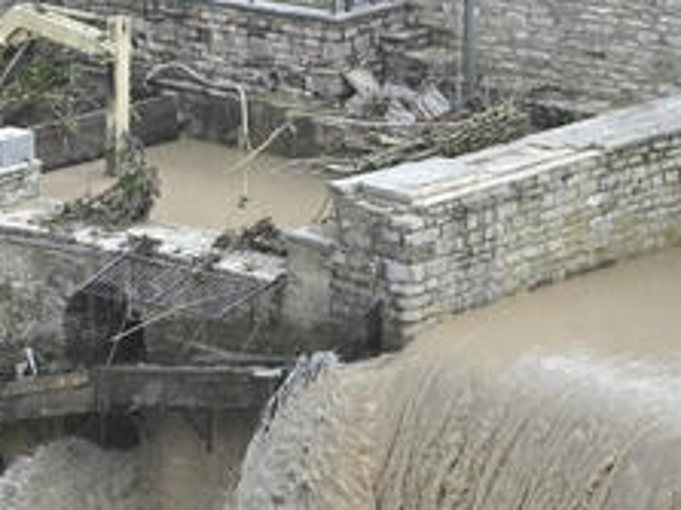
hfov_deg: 8.1
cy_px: 374
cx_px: -76
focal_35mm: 242
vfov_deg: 6.1
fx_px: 4758
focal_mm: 80
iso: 400
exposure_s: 1/640
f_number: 4.5
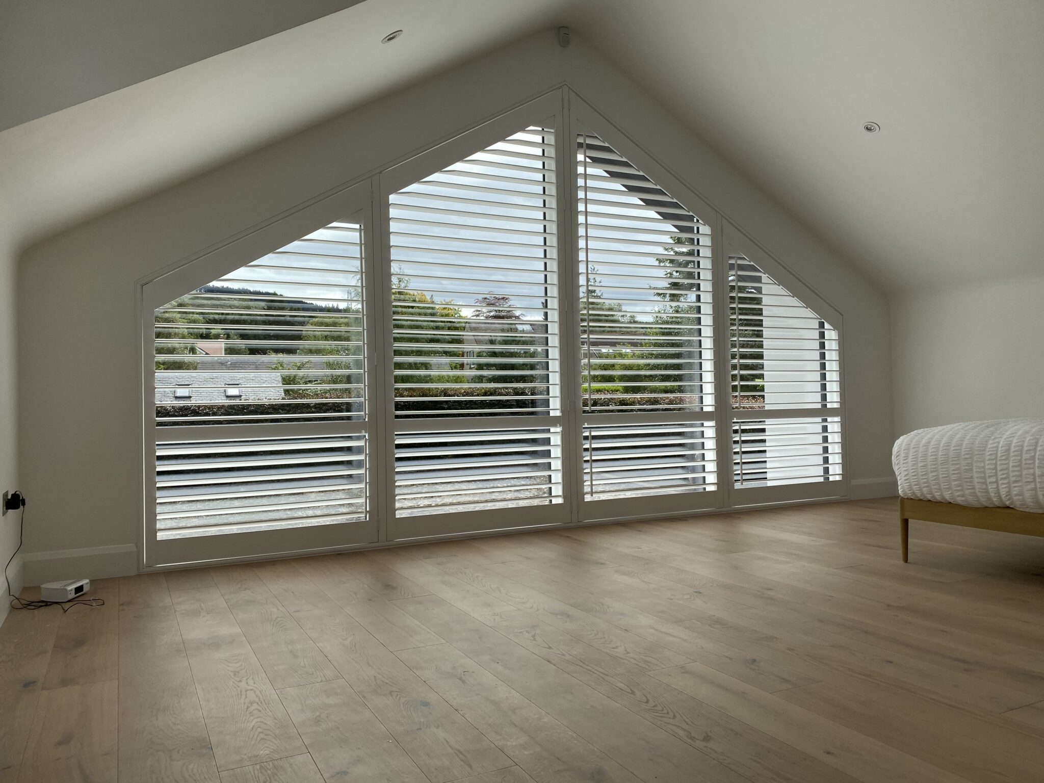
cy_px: 392
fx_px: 784
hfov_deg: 67.3
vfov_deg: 53.1
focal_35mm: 26
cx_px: 522
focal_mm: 4.25
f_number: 1.8
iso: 32
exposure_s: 1/1182
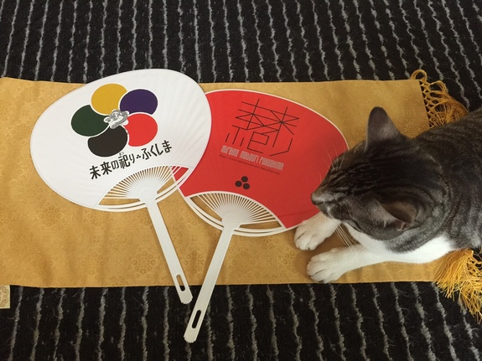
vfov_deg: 48.2
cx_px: 241
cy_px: 180
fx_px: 404
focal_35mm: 29
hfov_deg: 61.7
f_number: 2.2
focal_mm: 4.15
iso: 125
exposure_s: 1/17
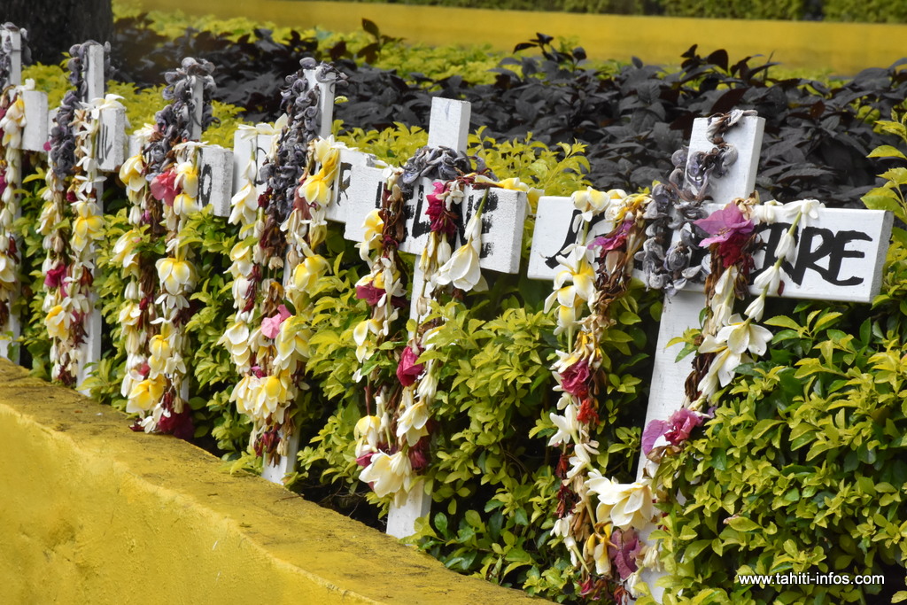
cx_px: 454
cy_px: 302
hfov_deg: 13.7
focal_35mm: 150
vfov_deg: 9.2
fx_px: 3779
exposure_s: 1/1250
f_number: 18
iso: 2500
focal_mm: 100
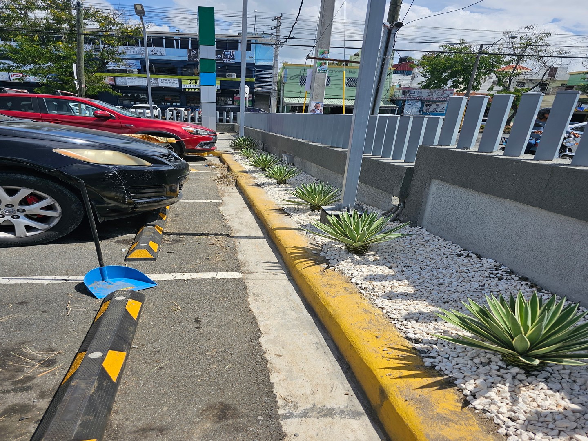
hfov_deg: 73.9
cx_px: 294
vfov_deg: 58.9
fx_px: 391
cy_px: 220
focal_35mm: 23
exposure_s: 1/1476
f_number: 1.7
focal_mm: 6.3
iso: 16
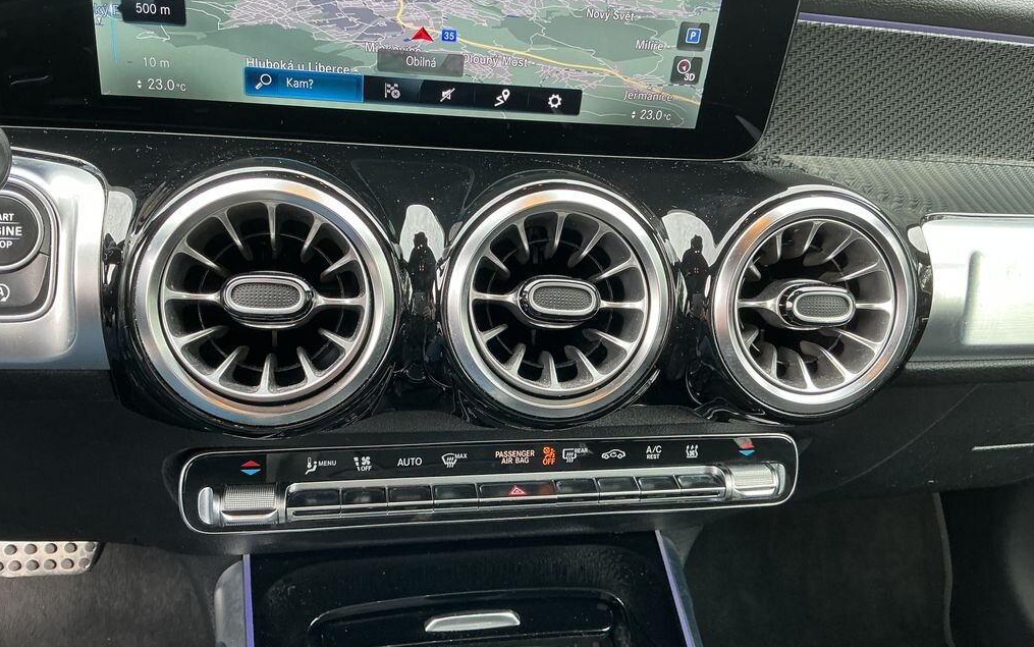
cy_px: 313
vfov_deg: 40.6
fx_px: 874
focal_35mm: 31
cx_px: 516
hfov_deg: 61.2
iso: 50
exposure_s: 1/120
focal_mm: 3
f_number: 1.8
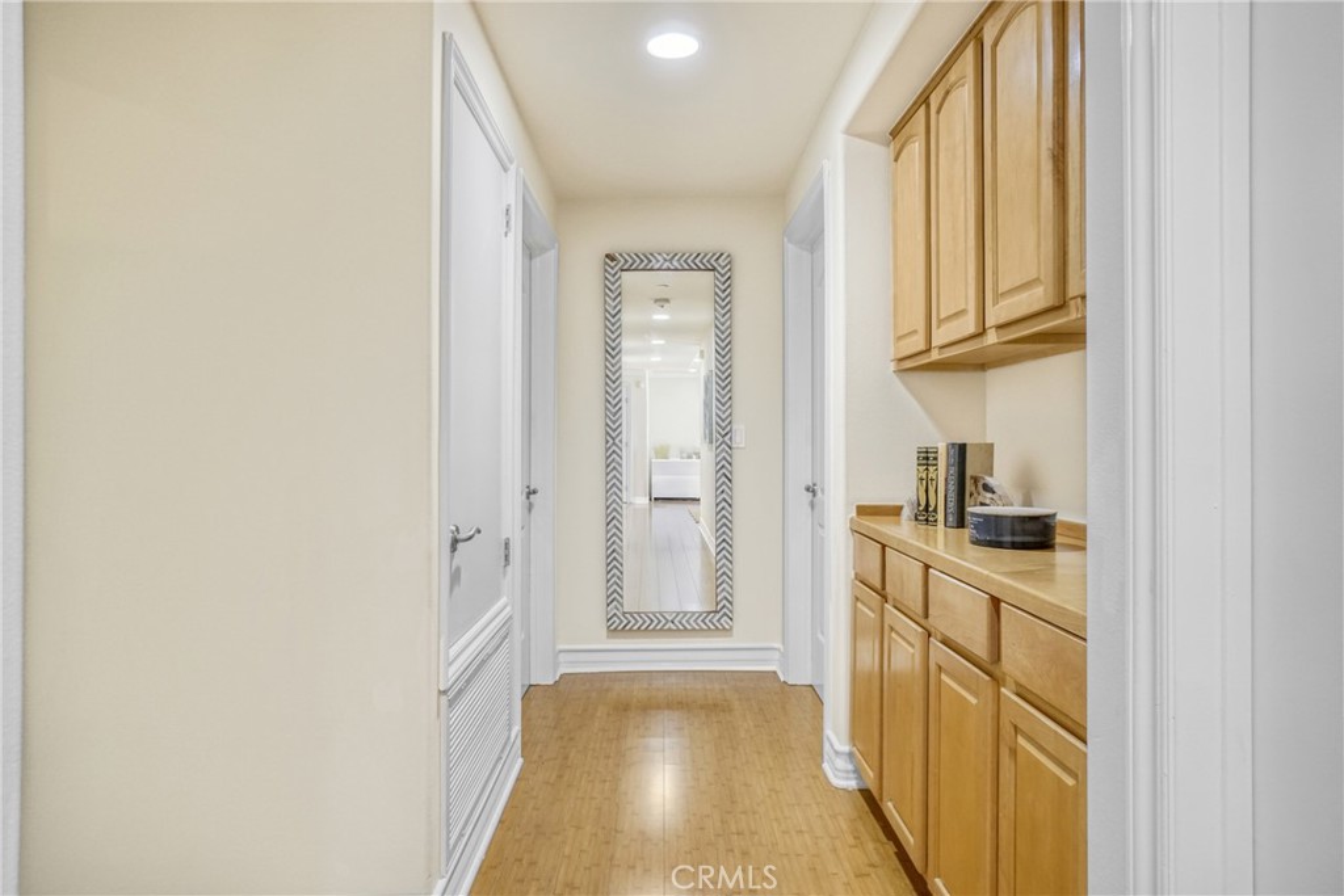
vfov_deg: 59.5
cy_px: 448
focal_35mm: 21
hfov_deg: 81.2
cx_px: 672
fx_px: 784
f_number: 4
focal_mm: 14
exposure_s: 1/30
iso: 2000
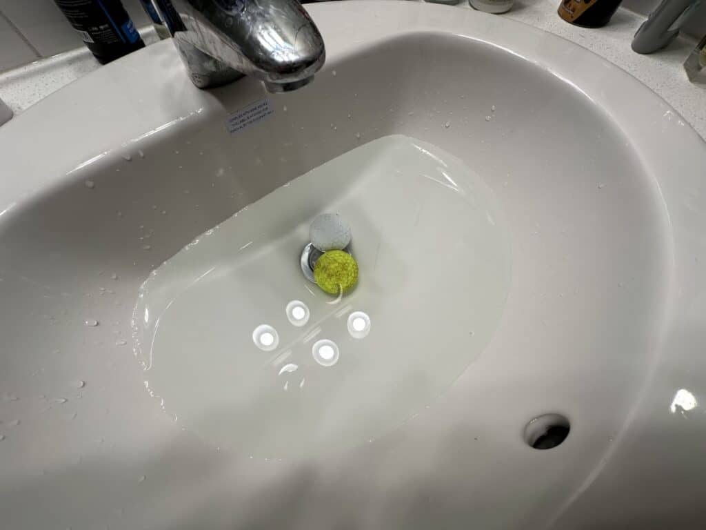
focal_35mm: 14
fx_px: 286
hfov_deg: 102.1
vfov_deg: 85.7
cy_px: 265
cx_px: 353
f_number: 2.2
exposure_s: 1/120
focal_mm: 2.22
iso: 64
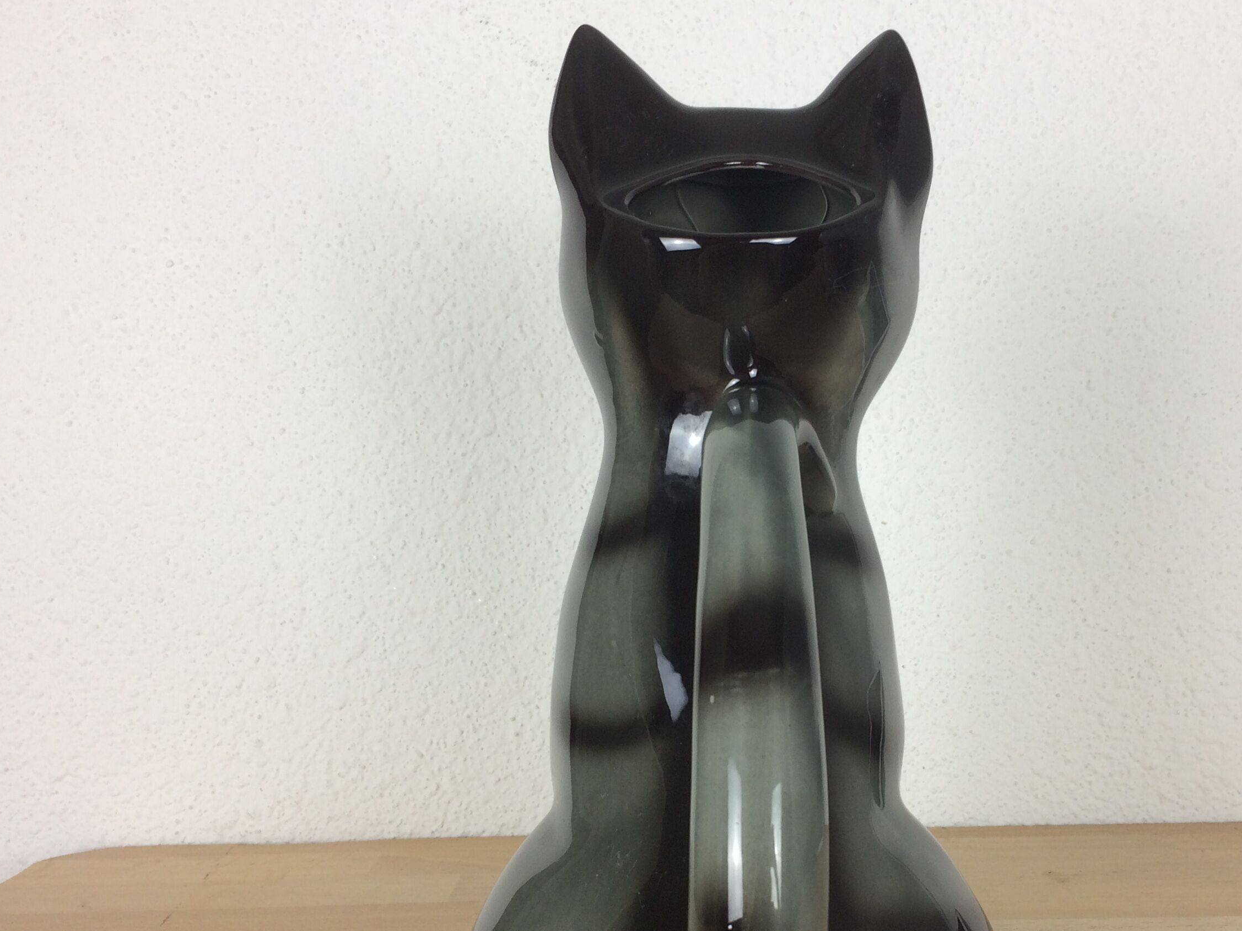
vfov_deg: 34.2
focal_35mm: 42
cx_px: 759
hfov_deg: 44.5
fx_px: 1507
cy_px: 555
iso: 40
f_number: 2.2
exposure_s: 1/50
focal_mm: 4.15
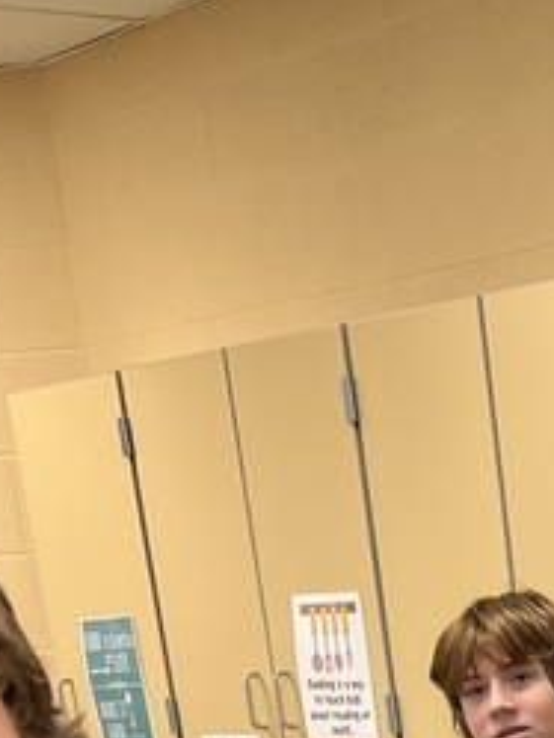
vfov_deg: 15.5
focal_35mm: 107
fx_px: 2281
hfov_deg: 12.9
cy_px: 1366
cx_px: 904
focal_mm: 5.1
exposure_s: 1/60
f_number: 1.6
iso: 80
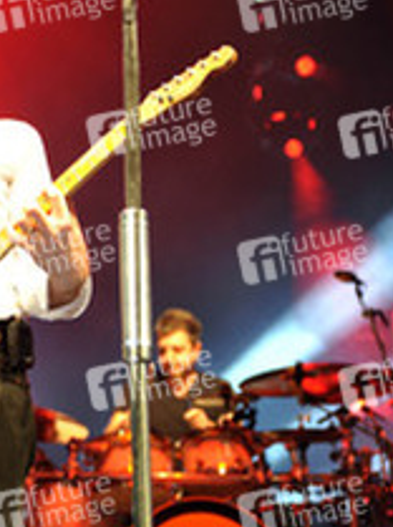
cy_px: 318
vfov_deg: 18.2
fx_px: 1640
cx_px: -168
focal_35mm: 108
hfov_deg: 13.0
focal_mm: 52
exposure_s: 1/125
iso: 800
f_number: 2.8
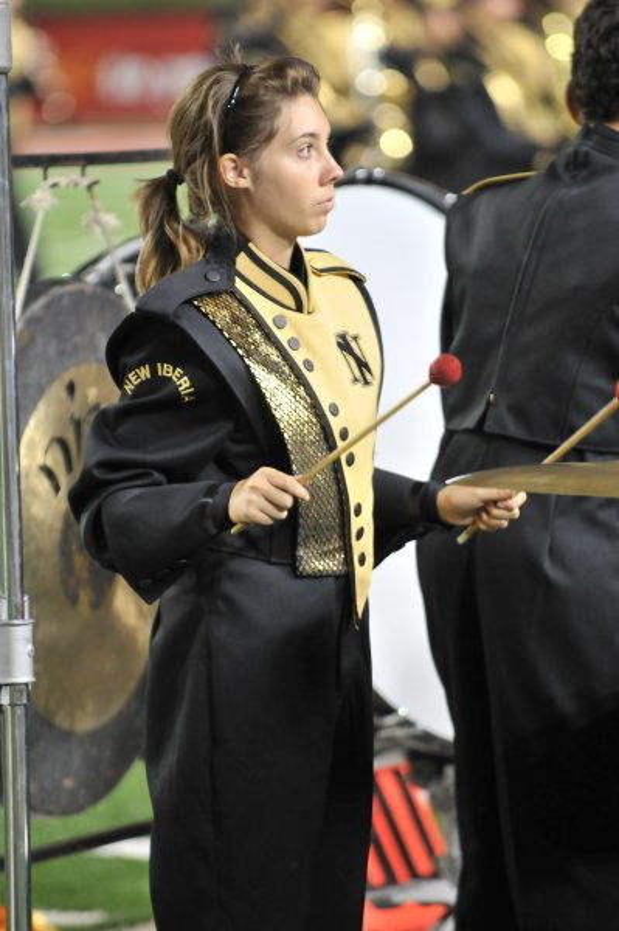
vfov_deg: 6.9
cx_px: 310
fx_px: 7750
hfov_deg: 4.6
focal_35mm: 300
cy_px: 466
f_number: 2.8
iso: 800
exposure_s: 1/80
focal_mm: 200
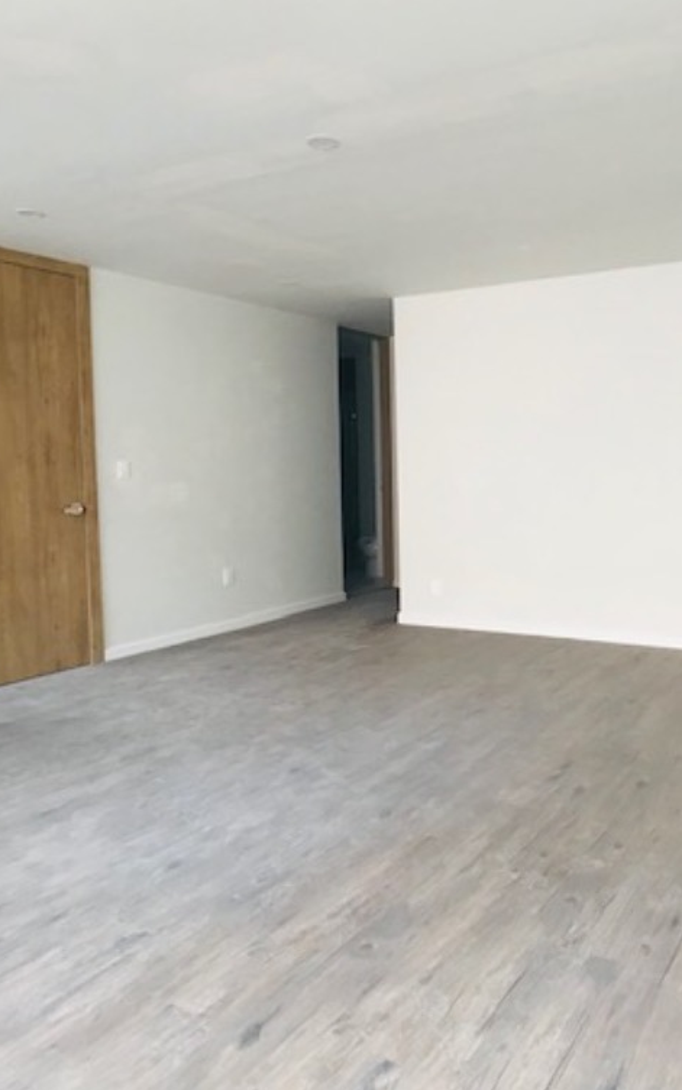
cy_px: 520
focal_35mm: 42
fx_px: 1248
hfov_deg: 30.1
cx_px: 498
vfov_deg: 47.2
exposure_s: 1/40
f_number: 1.8
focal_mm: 3.99
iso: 25
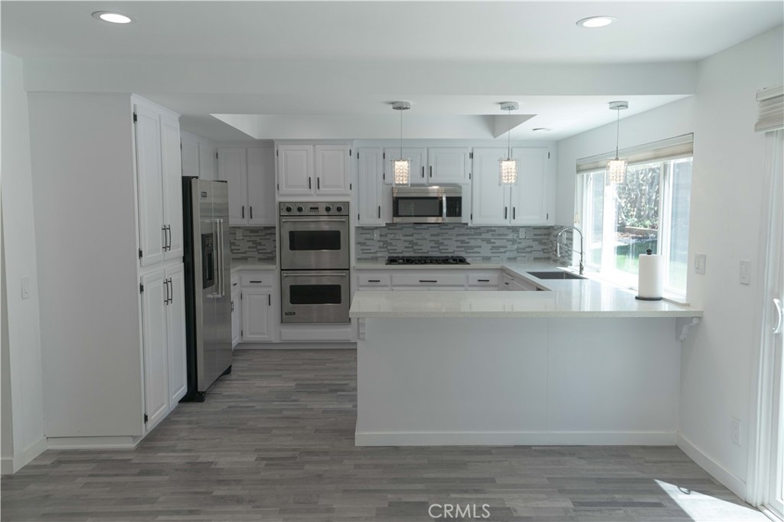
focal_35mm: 29
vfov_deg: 44.9
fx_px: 631
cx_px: 392
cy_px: 261
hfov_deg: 63.7
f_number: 4
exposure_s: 1/160
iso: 160
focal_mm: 29
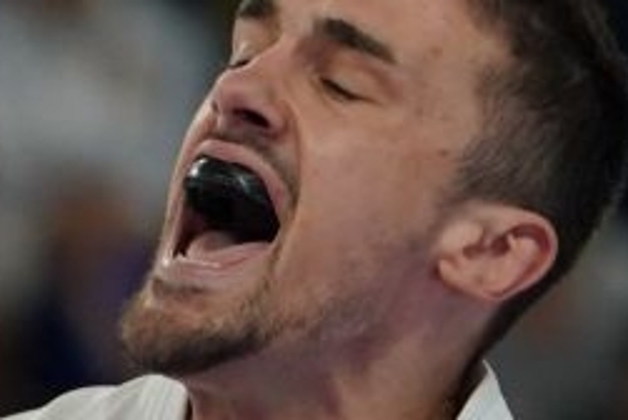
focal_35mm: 1432
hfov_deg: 1.4
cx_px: -668
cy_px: 940
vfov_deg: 1.0
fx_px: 25009
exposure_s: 1/1000
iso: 1250
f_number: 2.8
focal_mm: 200
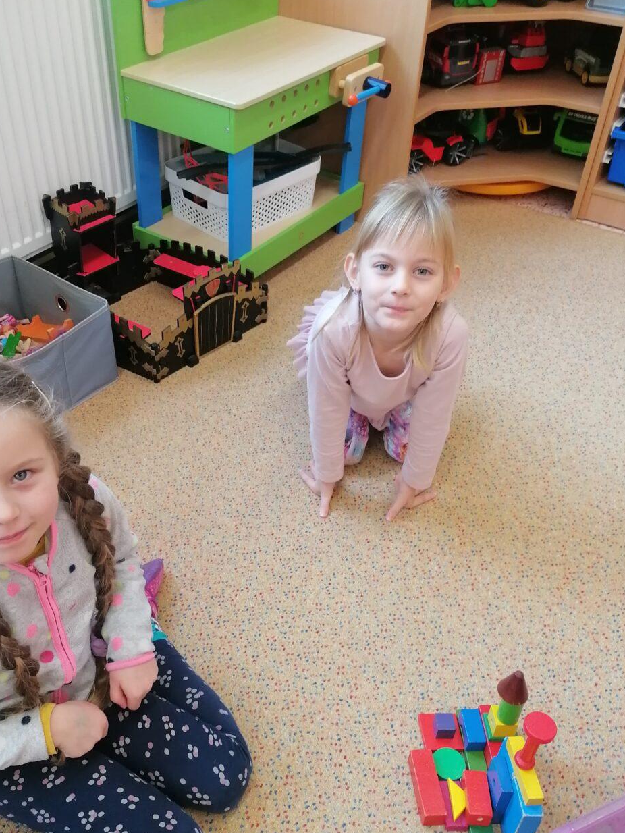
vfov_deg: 52.6
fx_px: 842
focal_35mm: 35
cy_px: 427
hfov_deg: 40.6
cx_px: 256
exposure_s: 1/100
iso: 200
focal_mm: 4.75
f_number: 1.8
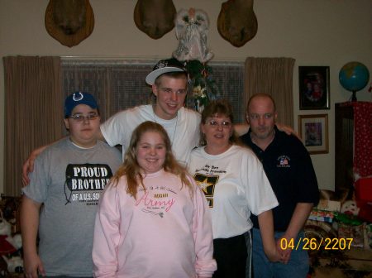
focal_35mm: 45
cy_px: 139
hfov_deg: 42.1
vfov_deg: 32.1
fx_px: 483
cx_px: 186
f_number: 3
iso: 140
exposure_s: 1/73.1
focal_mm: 7.6
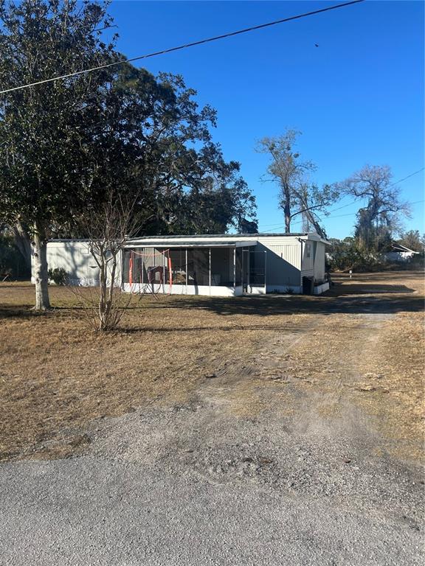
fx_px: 426
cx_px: 212
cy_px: 283
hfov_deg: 53.1
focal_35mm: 26
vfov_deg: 67.3
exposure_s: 1/3460
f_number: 1.5
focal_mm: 5.7
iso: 50
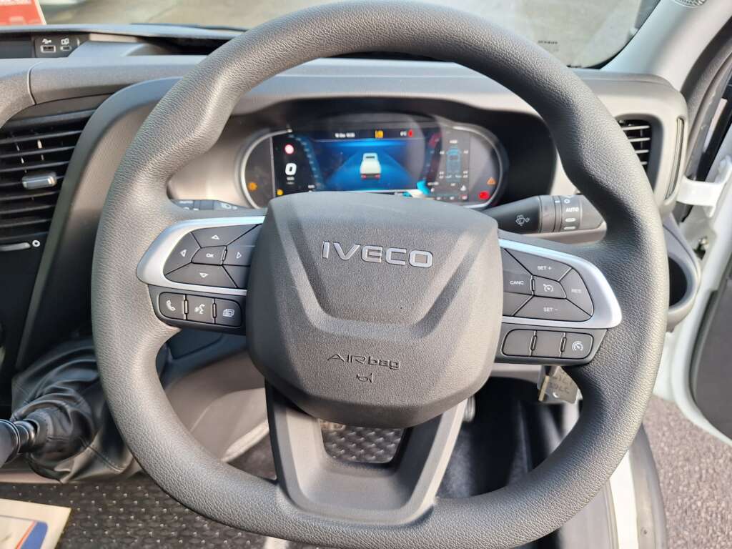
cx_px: 366
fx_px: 486
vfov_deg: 58.9
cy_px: 274
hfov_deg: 73.9
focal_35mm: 23
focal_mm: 5.54
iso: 40
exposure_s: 1/100
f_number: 1.8
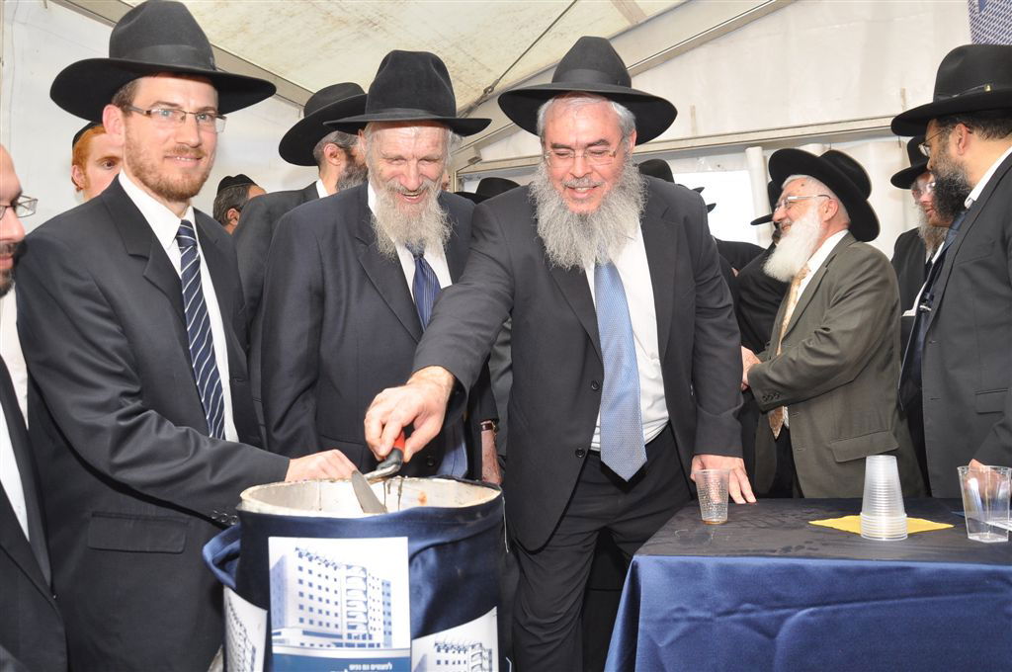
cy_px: 336
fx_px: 758
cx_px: 506
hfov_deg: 67.4
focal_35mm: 27
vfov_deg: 47.8
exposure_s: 1/60
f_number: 5.6
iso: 500
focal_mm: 18
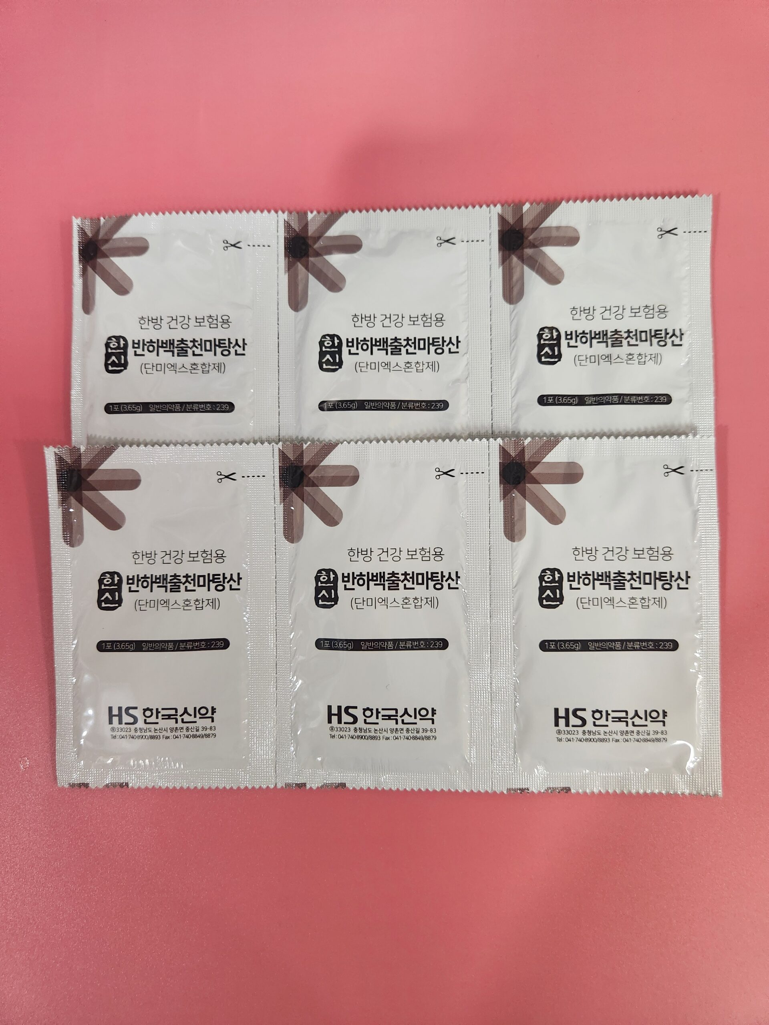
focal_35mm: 23
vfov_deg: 73.9
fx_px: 681
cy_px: 512
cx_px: 384
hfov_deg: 58.9
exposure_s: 1/120
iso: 400
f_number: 1.8
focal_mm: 5.4
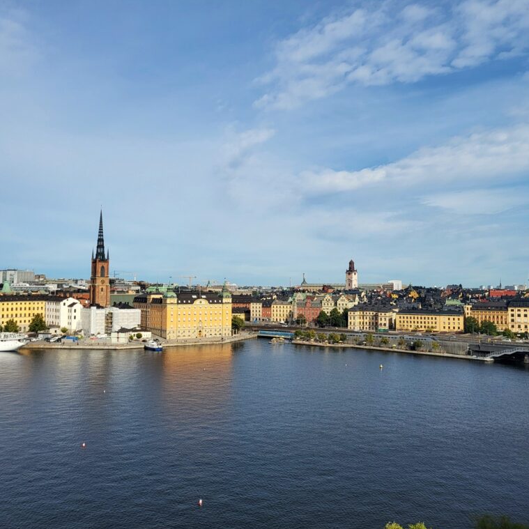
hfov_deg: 52.5
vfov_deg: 52.5
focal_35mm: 31
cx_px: 256
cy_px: 266
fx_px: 536
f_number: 1.8
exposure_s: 1/3092
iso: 40
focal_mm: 5.4
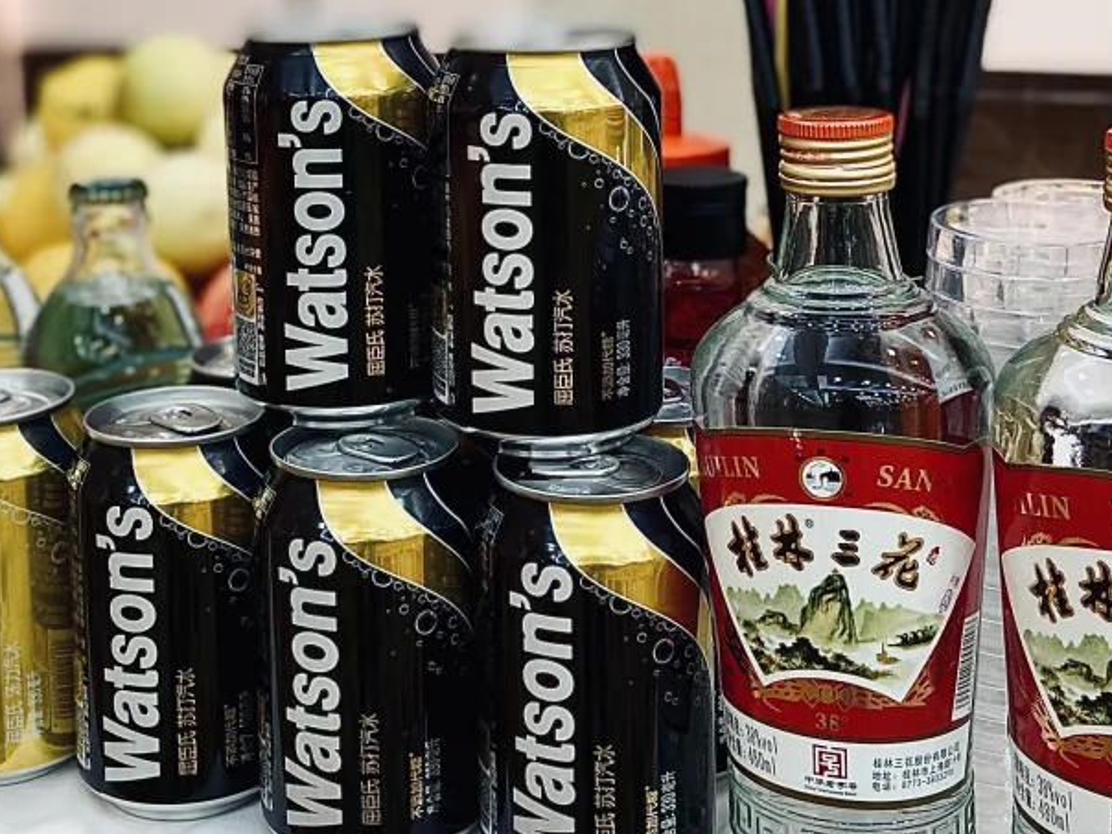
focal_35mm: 62
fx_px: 1992
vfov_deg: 23.2
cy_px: 138
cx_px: 460
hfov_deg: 31.1
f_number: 1.8
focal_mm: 4.25
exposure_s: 1/50
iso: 125
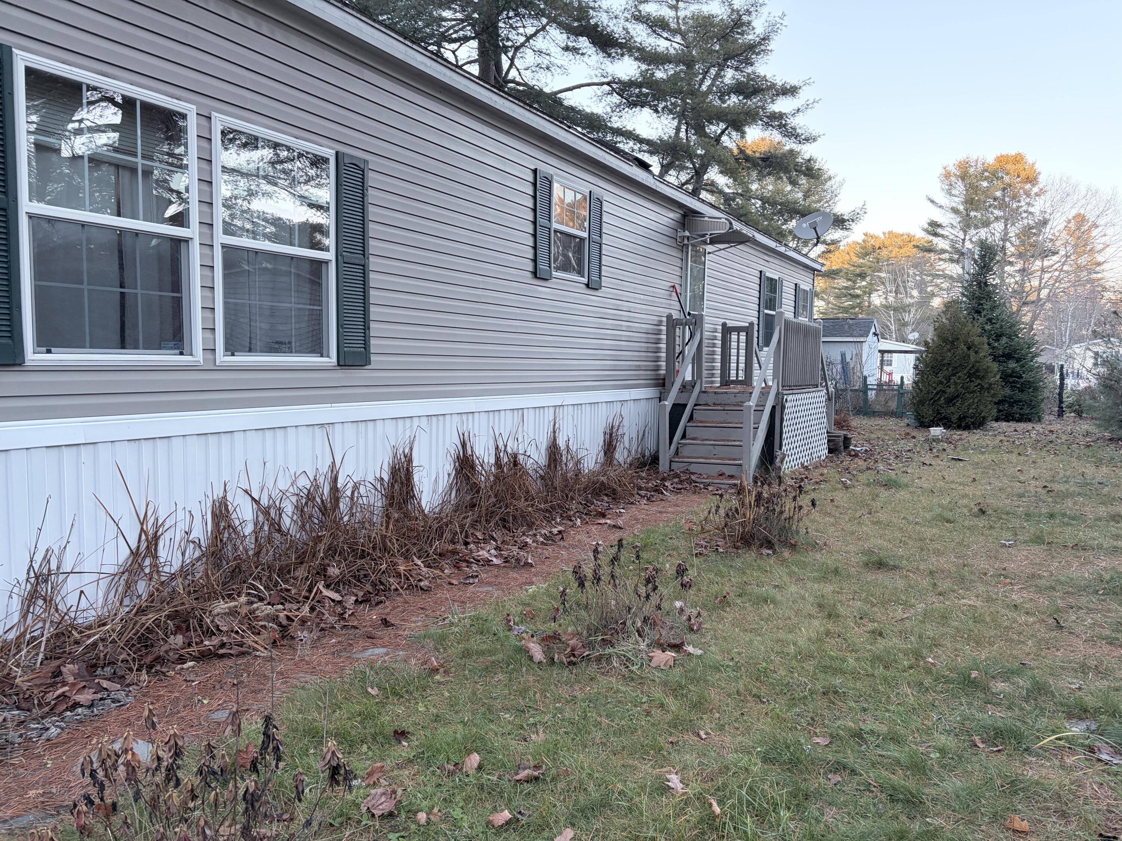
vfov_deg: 53.1
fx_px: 843
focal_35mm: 26
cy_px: 420
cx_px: 561
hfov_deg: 67.3
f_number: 1.6
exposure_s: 1/112
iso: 125
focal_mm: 5.96
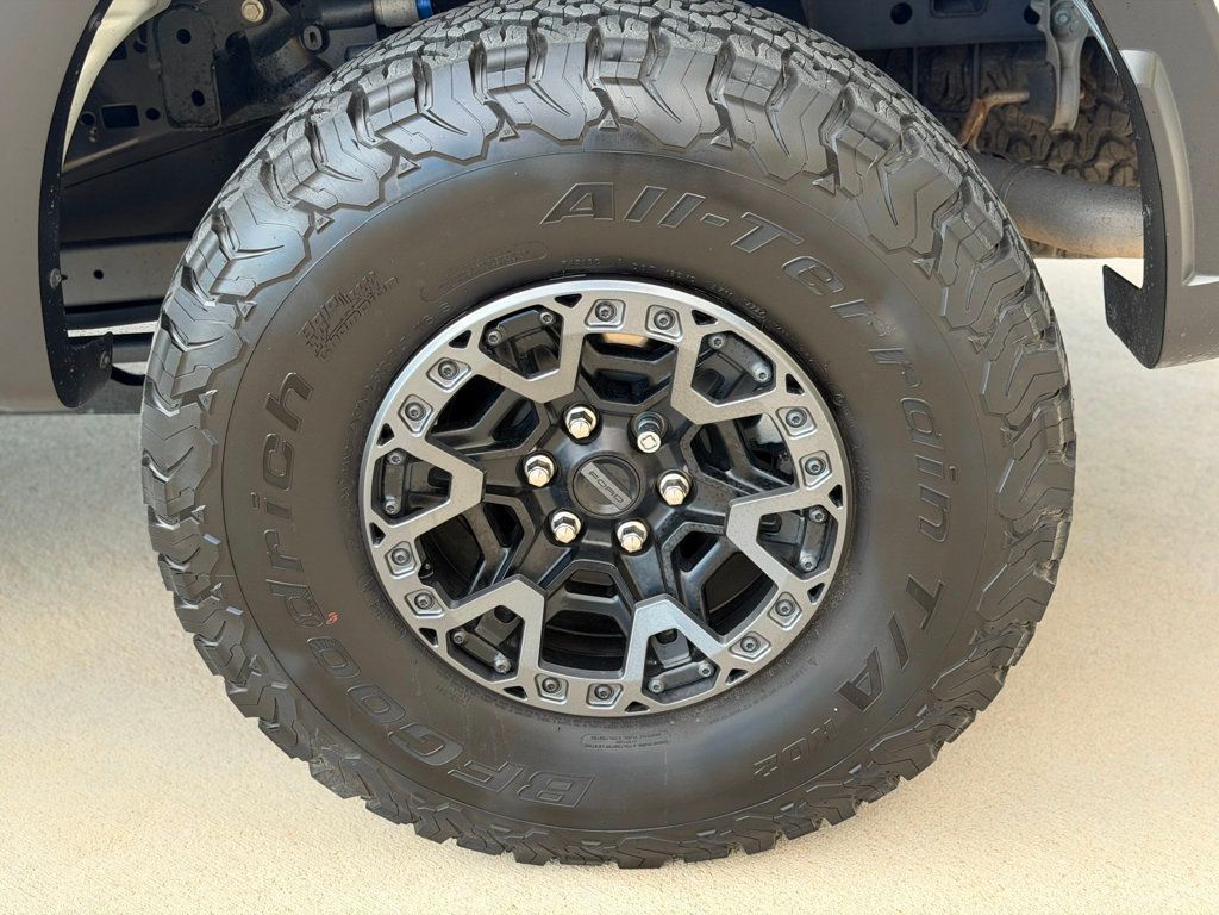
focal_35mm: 48
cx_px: 610
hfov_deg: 39.7
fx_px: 1690
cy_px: 458
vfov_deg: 30.3
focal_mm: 6.76
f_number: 1.78
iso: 64
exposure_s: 1/229
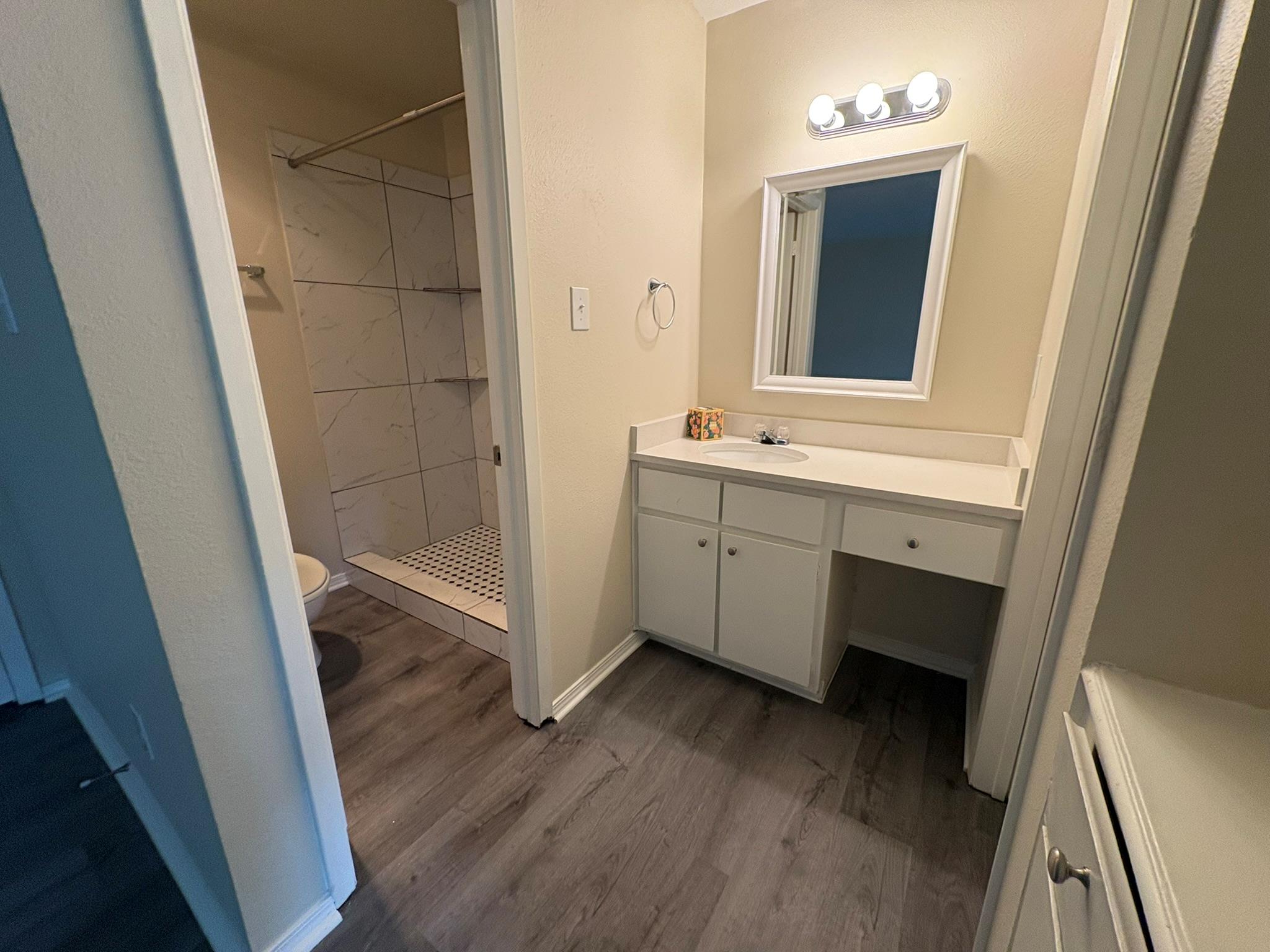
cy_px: 476
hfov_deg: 102.1
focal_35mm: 14
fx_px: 514
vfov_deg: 85.7
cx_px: 635
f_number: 2.2
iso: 160
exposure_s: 1/60
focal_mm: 2.22
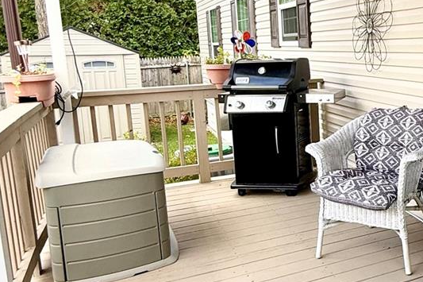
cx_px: 428
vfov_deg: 31.8
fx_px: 493
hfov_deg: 40.4
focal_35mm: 42
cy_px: 119
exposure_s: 1/139
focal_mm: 2.22
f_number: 2.2
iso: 50
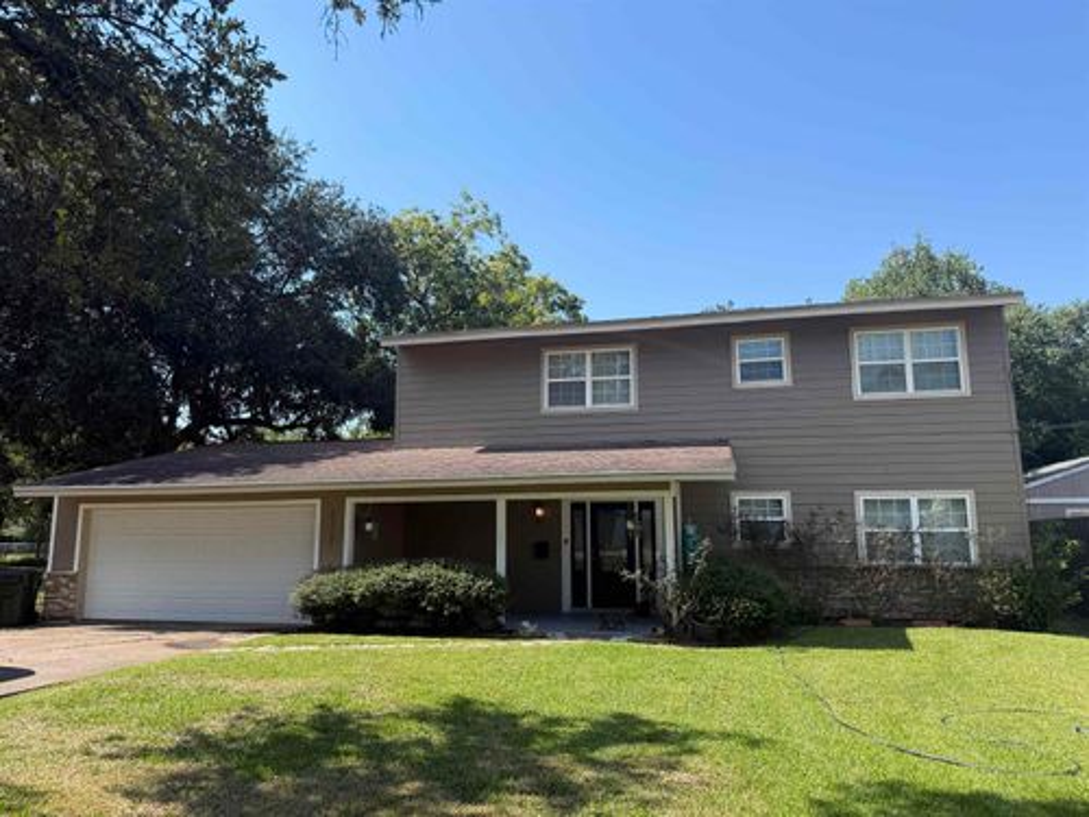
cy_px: 408
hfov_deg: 71.6
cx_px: 544
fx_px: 755
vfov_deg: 56.8
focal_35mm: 24
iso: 80
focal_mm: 6.76
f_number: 1.78
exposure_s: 1/2703
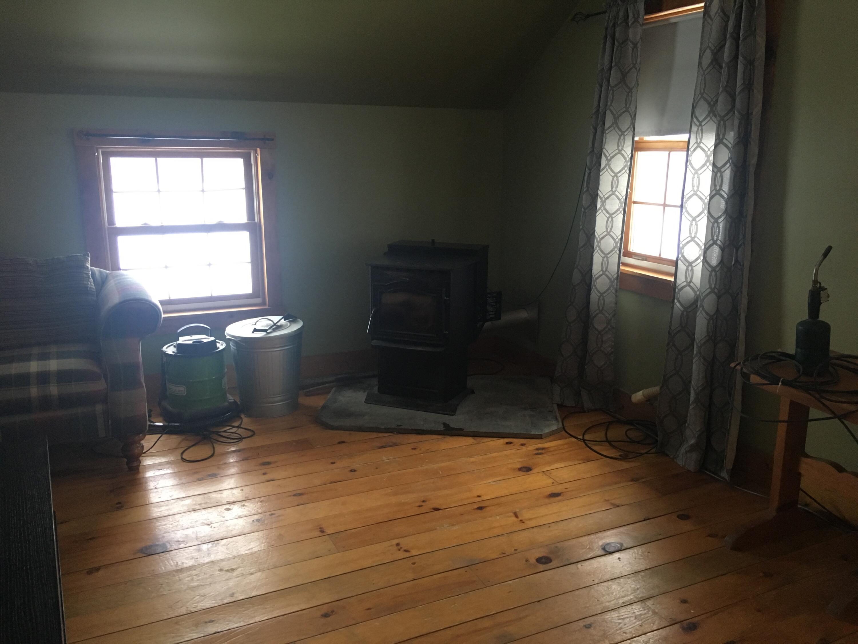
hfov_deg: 61.7
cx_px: 429
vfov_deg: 48.2
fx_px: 719
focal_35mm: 29
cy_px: 322
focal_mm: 4.15
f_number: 2.2
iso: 160
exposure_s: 1/30
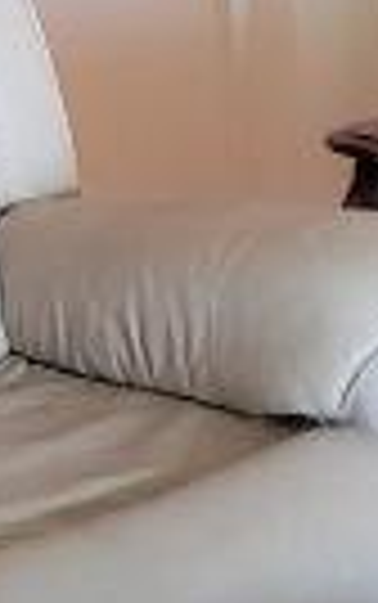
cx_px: -171
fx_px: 3454
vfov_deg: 9.7
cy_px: -274
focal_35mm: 210
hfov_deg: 6.2
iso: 320
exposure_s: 1/60
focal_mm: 4.3
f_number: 2.4
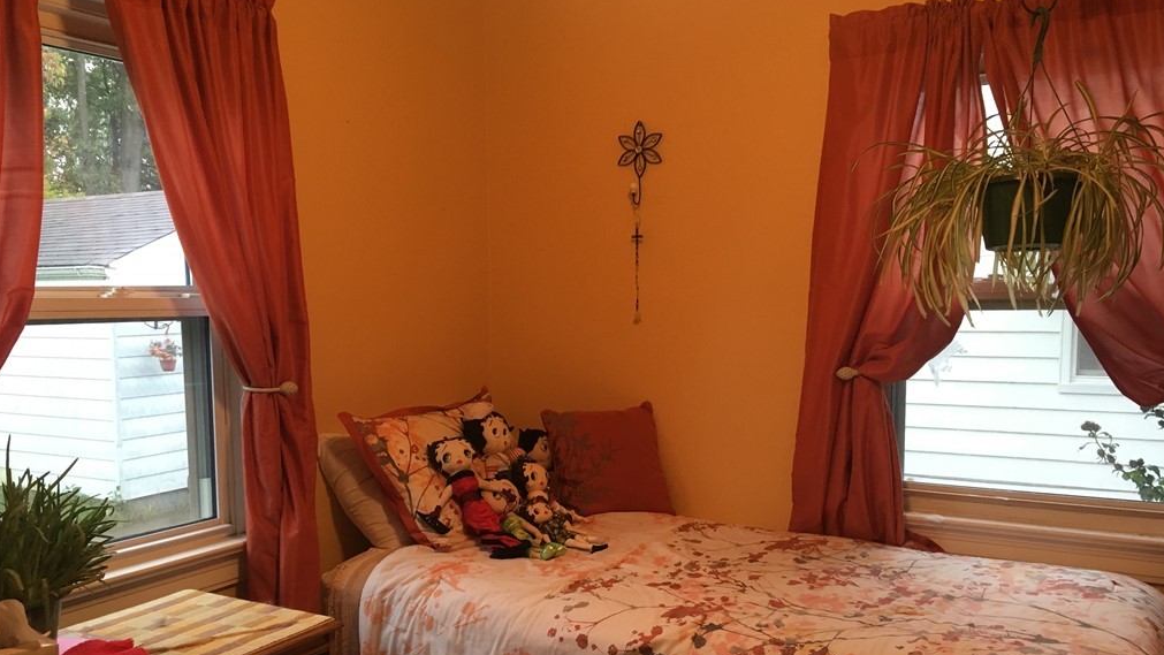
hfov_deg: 61.0
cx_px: 584
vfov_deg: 36.5
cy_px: 413
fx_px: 988
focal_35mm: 32
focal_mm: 4.15
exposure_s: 1/30
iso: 100
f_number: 2.2
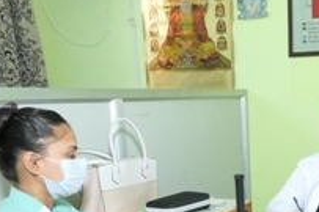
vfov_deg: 24.0
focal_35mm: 53
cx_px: 284
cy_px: 227
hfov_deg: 35.4
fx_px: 469
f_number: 5
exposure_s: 1/125
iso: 1600
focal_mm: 8.8
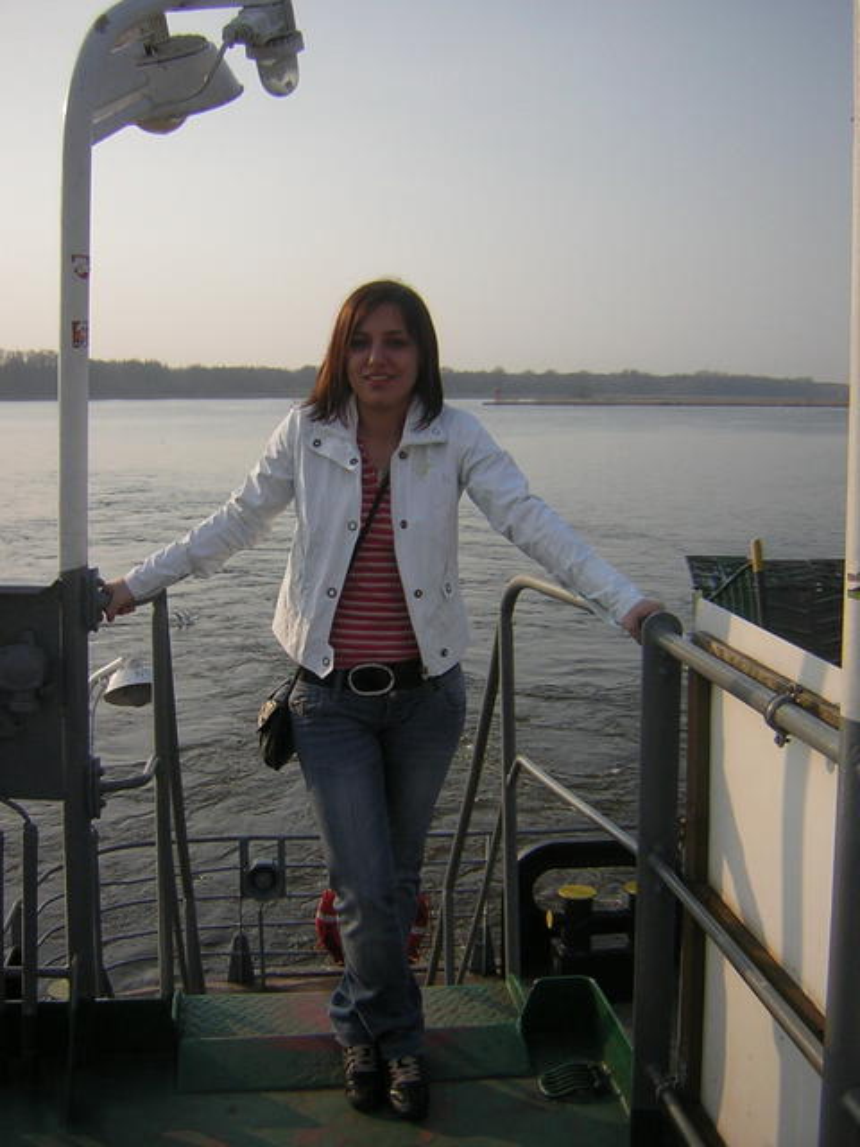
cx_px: 430
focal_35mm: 36
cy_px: 574
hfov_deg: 39.7
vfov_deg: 51.4
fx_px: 1193
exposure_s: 1/1100
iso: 50
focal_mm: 4.7
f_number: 2.6
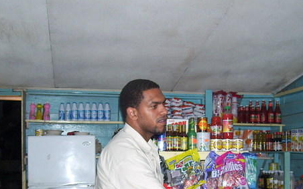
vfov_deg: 23.6
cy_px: 158
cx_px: 131
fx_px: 446
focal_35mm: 54
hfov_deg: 37.4
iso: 125
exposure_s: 1/60
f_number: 2.7
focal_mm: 6
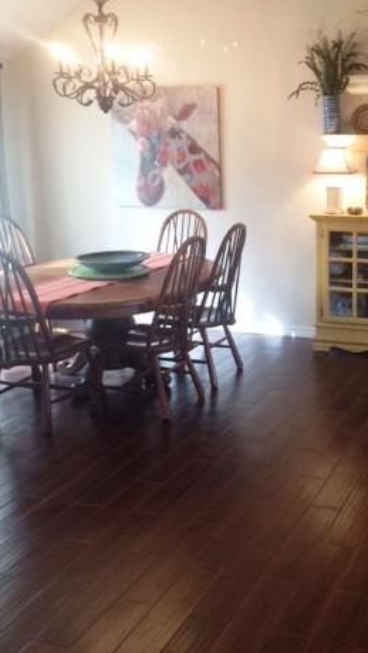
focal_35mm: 44
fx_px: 763
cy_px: 300
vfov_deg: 46.3
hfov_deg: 26.6
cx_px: 301
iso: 100
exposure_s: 1/30
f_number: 2.2
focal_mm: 4.15
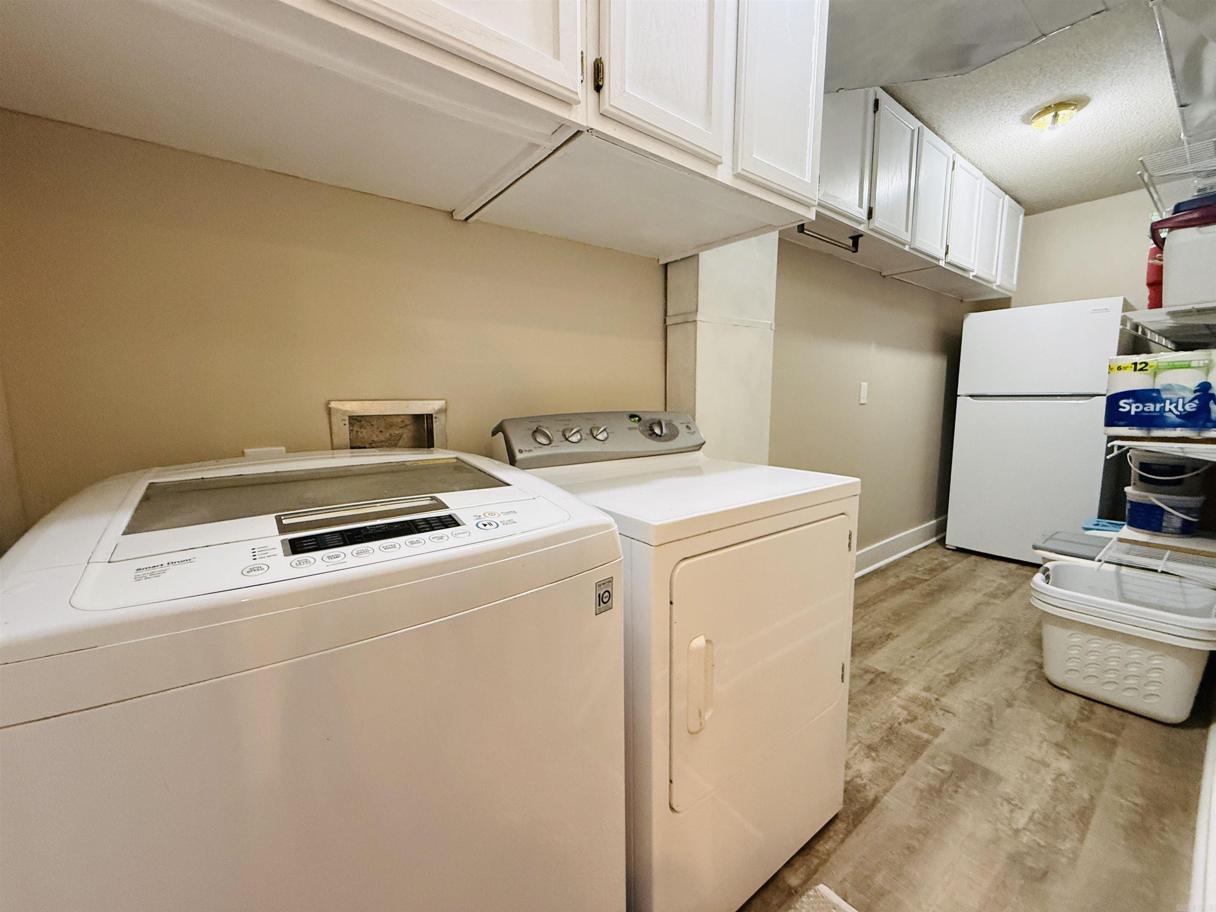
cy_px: 456
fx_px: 492
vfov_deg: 85.7
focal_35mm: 14
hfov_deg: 102.1
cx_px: 608
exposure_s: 1/60
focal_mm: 2.22
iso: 400
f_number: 2.2
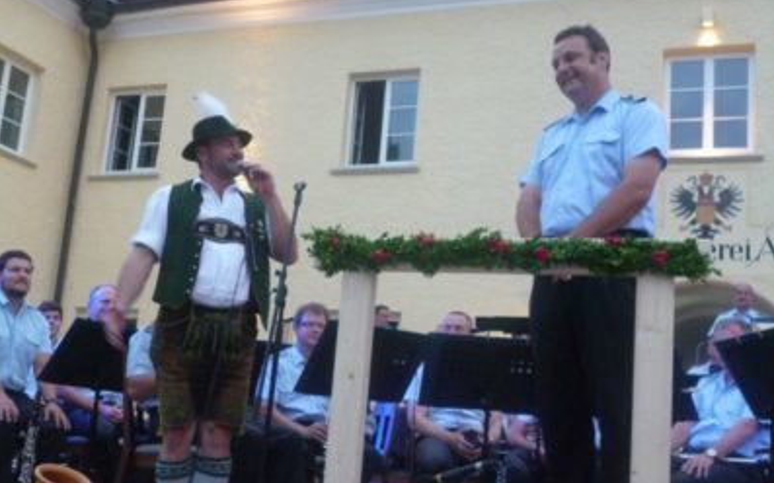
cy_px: 249
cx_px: 386
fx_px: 991
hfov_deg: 42.7
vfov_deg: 27.4
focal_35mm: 47
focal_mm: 7.9
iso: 400
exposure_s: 1/50
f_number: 3.4
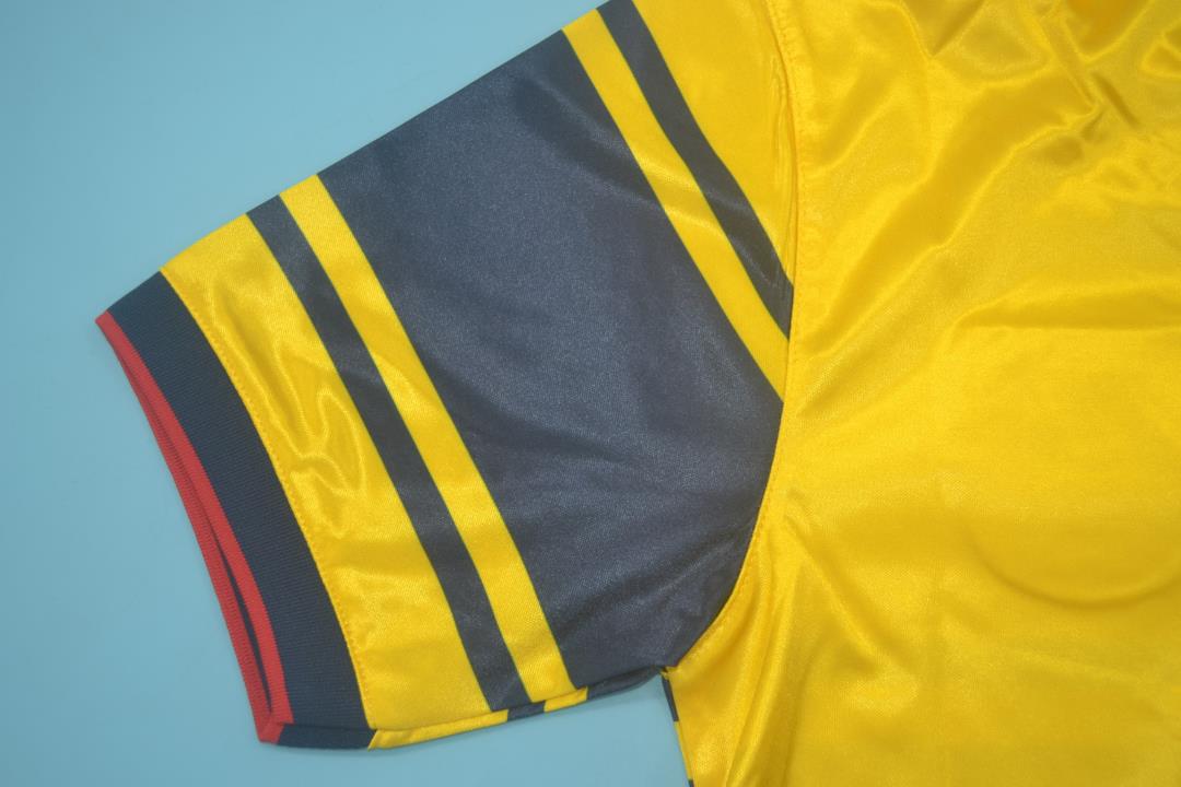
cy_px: 394
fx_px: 1279
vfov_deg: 34.2
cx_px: 590
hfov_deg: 49.6
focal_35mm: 39
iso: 200
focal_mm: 26
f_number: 4.2
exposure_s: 1/100
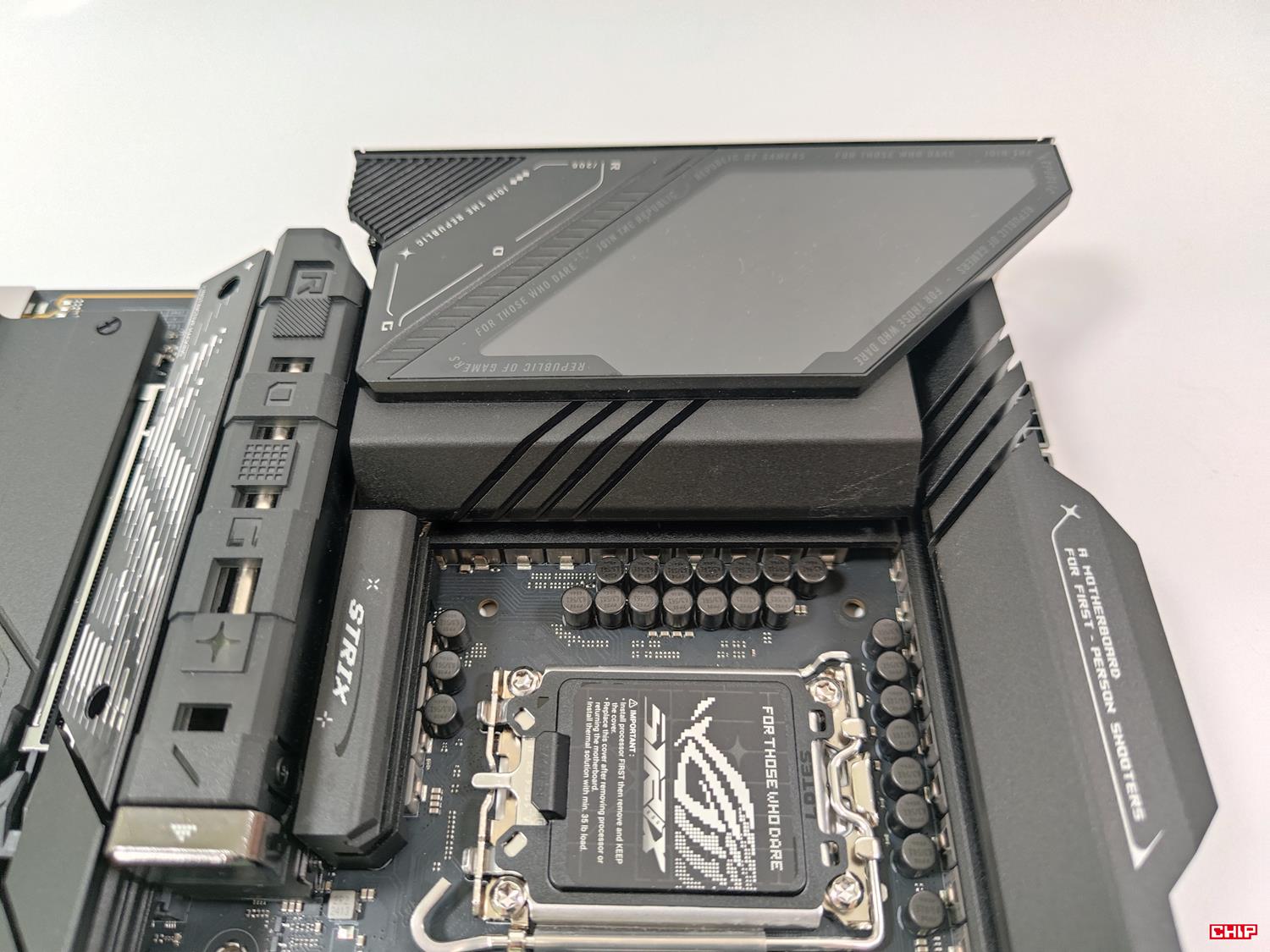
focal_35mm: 24
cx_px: 635
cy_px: 476
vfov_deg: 56.8
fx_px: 881
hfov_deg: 71.6
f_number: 1.85
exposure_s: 1/33
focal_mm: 6.78
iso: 222
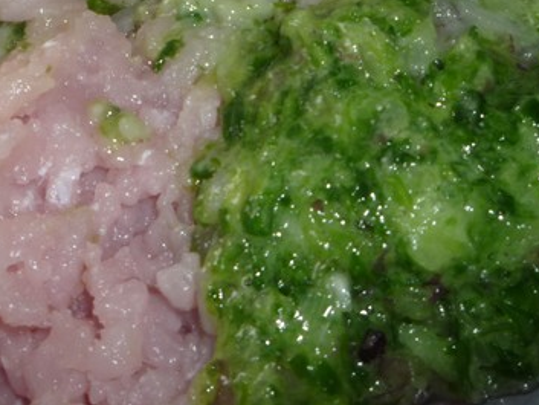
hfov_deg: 27.7
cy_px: -15
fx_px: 1059
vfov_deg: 20.8
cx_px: 70
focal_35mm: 68
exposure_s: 1/30
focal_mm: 5.2
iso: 100
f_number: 4
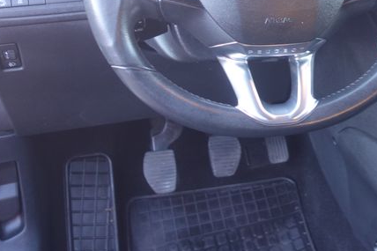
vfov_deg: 20.1
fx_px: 701
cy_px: 48
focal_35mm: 67
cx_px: 339
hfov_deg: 28.9
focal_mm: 10.4
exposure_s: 1/25
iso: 250
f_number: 2
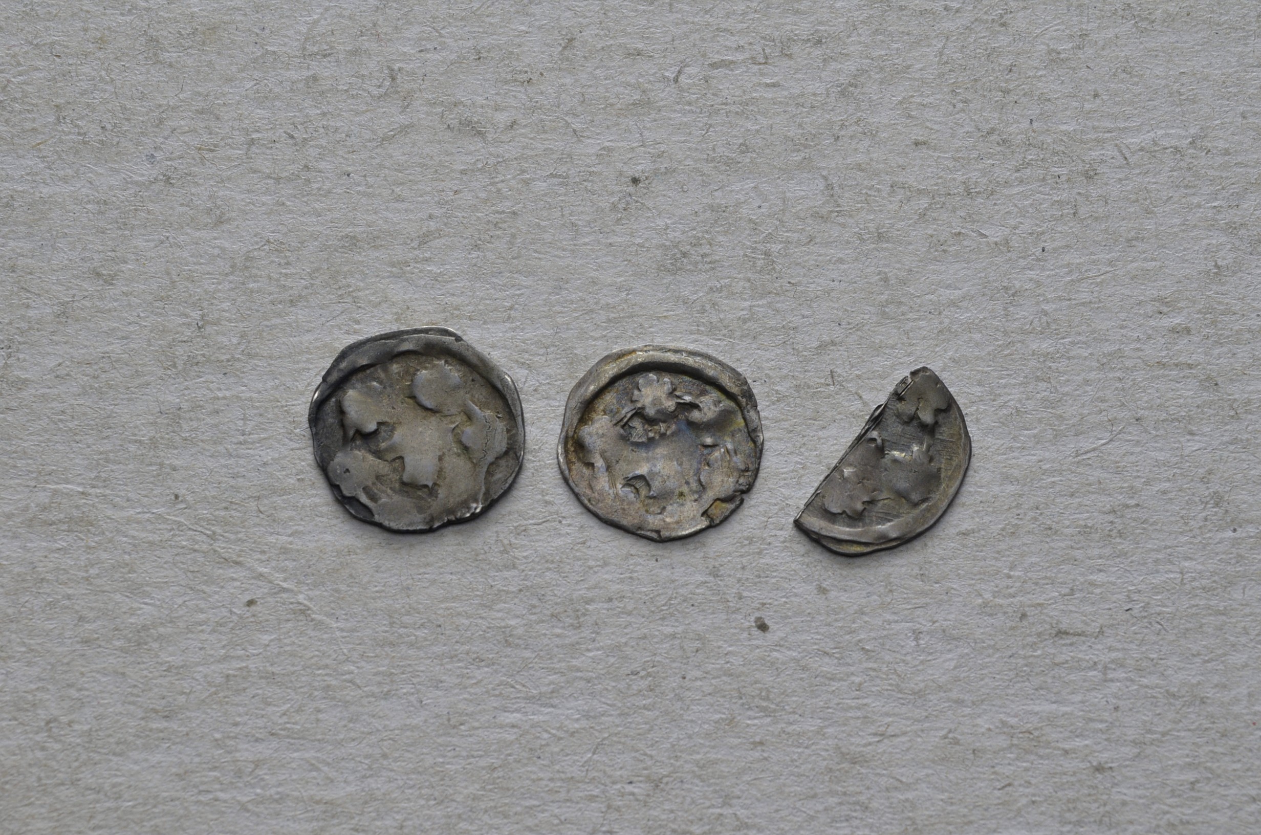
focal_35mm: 82
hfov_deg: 24.7
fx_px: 2884
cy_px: 418
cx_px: 630
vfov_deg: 16.5
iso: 400
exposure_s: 1/250
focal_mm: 55
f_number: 14
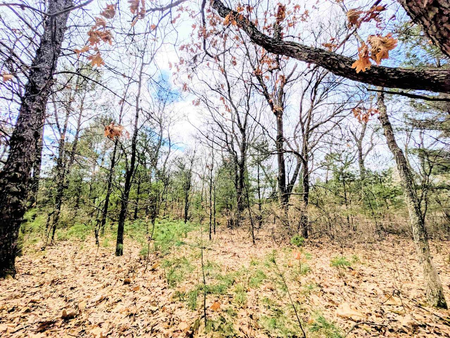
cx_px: 225
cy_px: 169
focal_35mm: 14
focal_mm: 1.83
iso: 45
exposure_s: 1/1577
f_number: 2.2
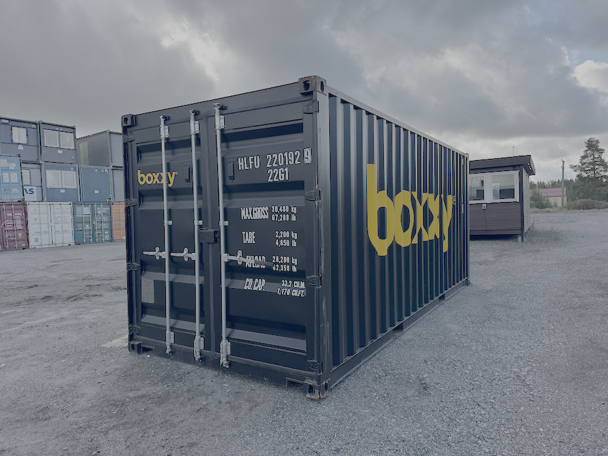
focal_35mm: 24
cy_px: 228
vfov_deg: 56.8
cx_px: 304
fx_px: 422
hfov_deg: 71.6
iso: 80
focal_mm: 6.76
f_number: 1.78
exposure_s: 1/1112
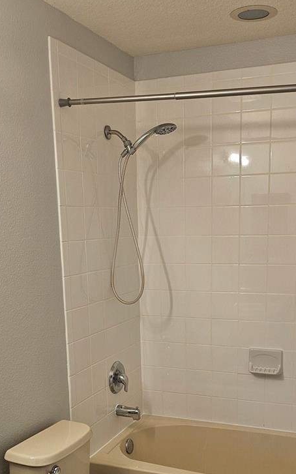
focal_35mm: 42
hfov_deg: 30.5
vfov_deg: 45.9
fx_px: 542
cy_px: 344
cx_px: 161
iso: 50
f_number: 1.8
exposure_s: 1/120
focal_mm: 5
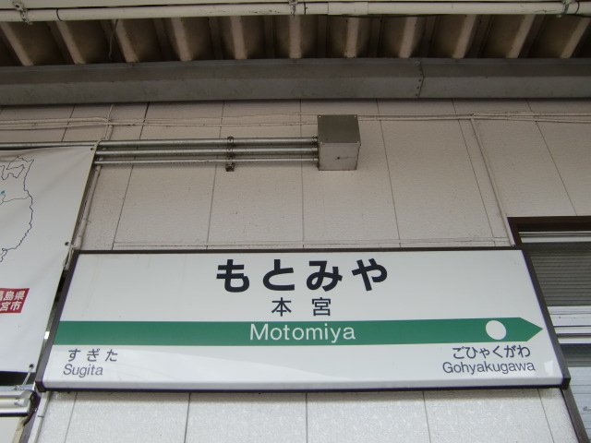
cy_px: 222
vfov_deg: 49.7
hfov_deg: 63.4
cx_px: 296
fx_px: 478
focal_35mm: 28
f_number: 2.6
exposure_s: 1/250
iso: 64
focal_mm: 4.9
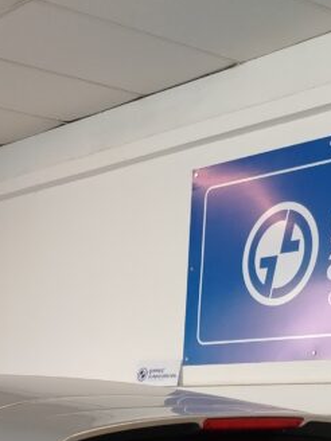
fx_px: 956
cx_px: 13
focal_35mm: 75
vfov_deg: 21.4
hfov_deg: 19.2
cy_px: 682
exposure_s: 1/50
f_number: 1.75
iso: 447
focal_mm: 5.25
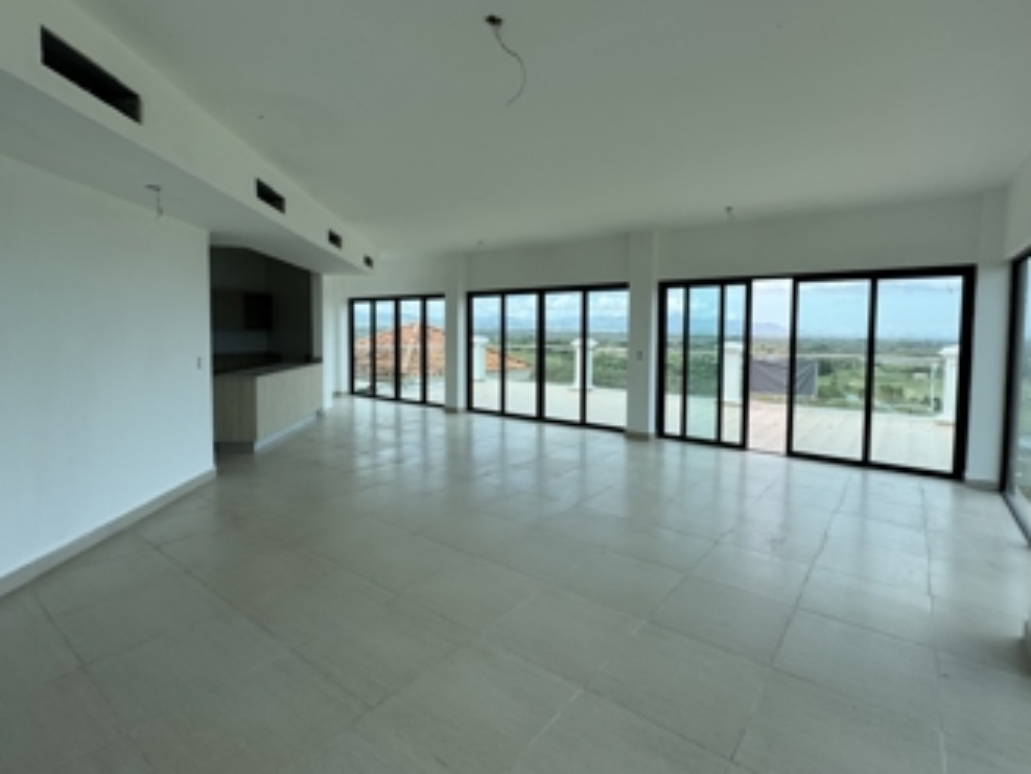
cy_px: 357
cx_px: 548
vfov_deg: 74.6
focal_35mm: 17
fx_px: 507
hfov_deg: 90.9
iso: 40
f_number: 2.2
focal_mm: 2.22
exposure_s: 1/687
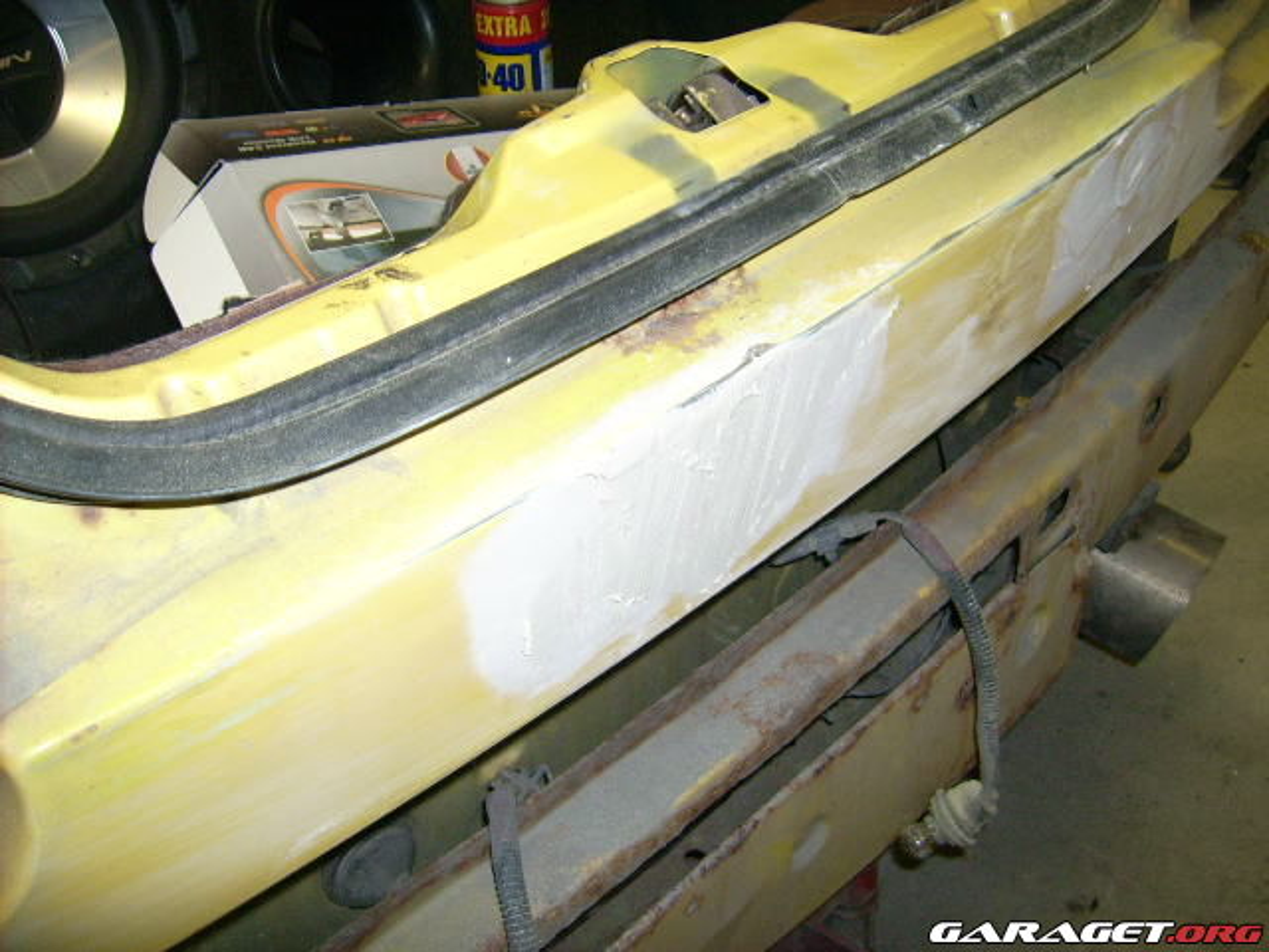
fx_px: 1283
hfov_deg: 52.6
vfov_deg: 40.7
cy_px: 476
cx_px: 634
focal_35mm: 35
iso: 100
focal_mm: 5.95
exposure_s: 1/60
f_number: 2.8
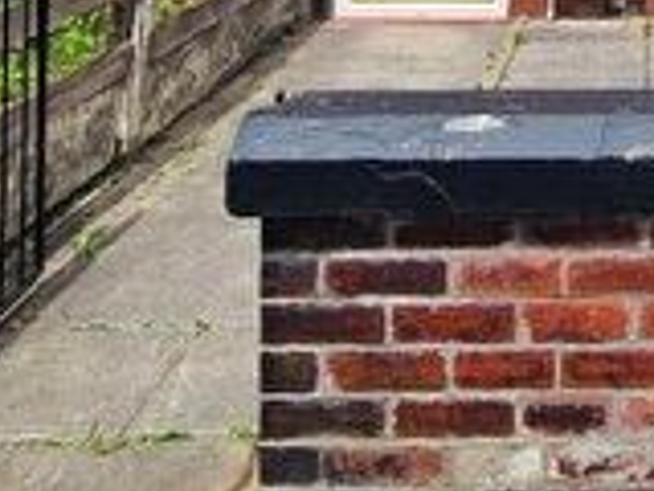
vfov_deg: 20.9
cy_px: -288
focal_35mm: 57
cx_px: 736
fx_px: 1077
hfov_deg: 30.0
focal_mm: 2.22
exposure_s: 1/1668
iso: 64
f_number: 2.2
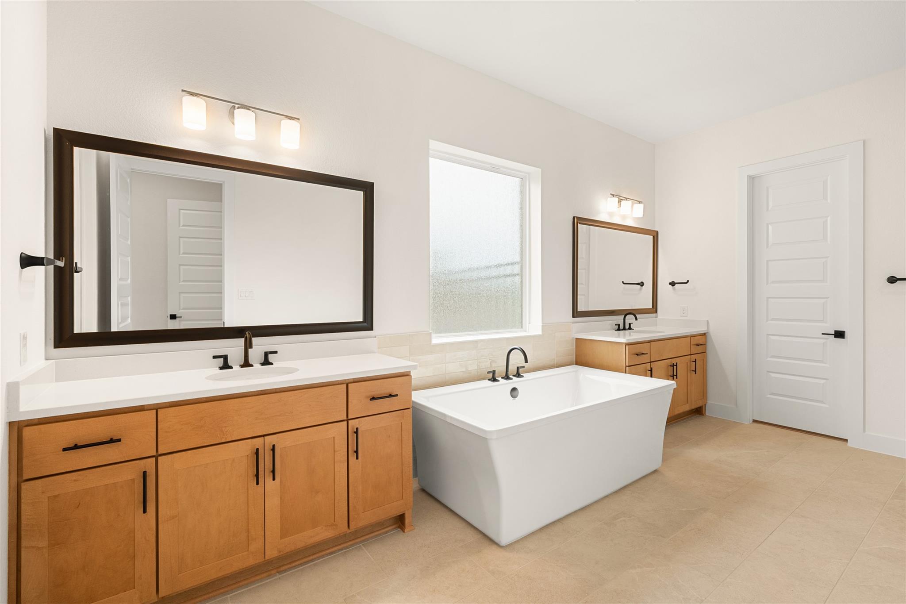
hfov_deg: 96.7
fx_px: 403
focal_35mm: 16
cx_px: 453
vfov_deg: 73.7
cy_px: 302
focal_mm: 16
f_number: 9
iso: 320
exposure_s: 1/4
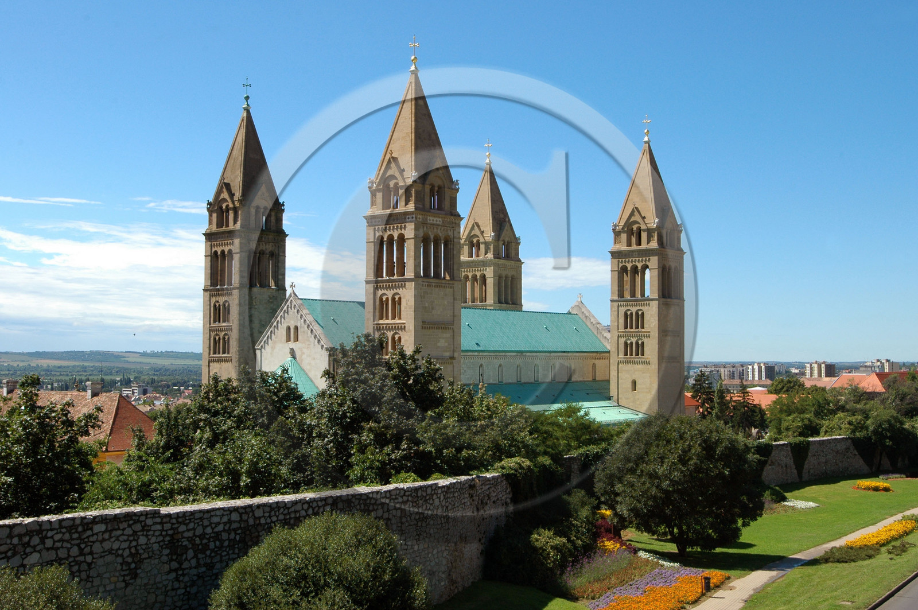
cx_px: 459
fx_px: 1070
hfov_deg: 46.4
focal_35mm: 42
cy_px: 305
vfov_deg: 31.8
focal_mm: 28
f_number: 13
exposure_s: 1/160
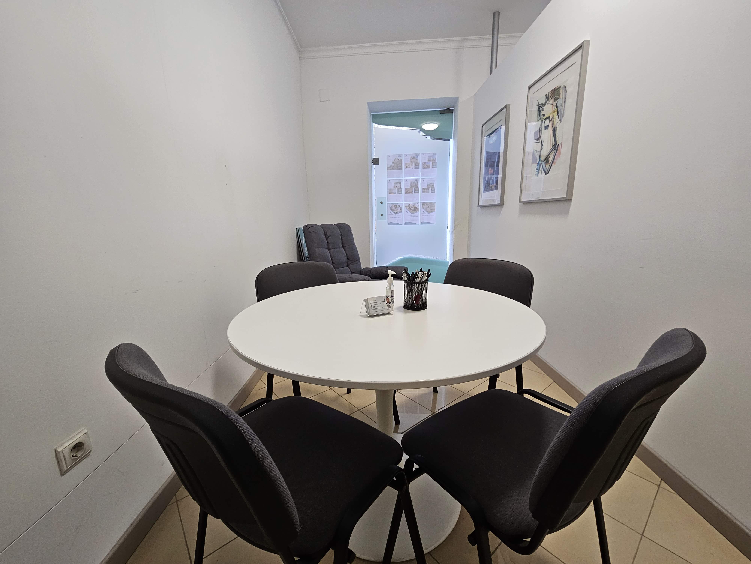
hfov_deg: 106.2
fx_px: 282
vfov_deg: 89.9
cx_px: 376
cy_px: 282
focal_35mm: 13
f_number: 2.2
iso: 200
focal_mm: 2.2
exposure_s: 1/50
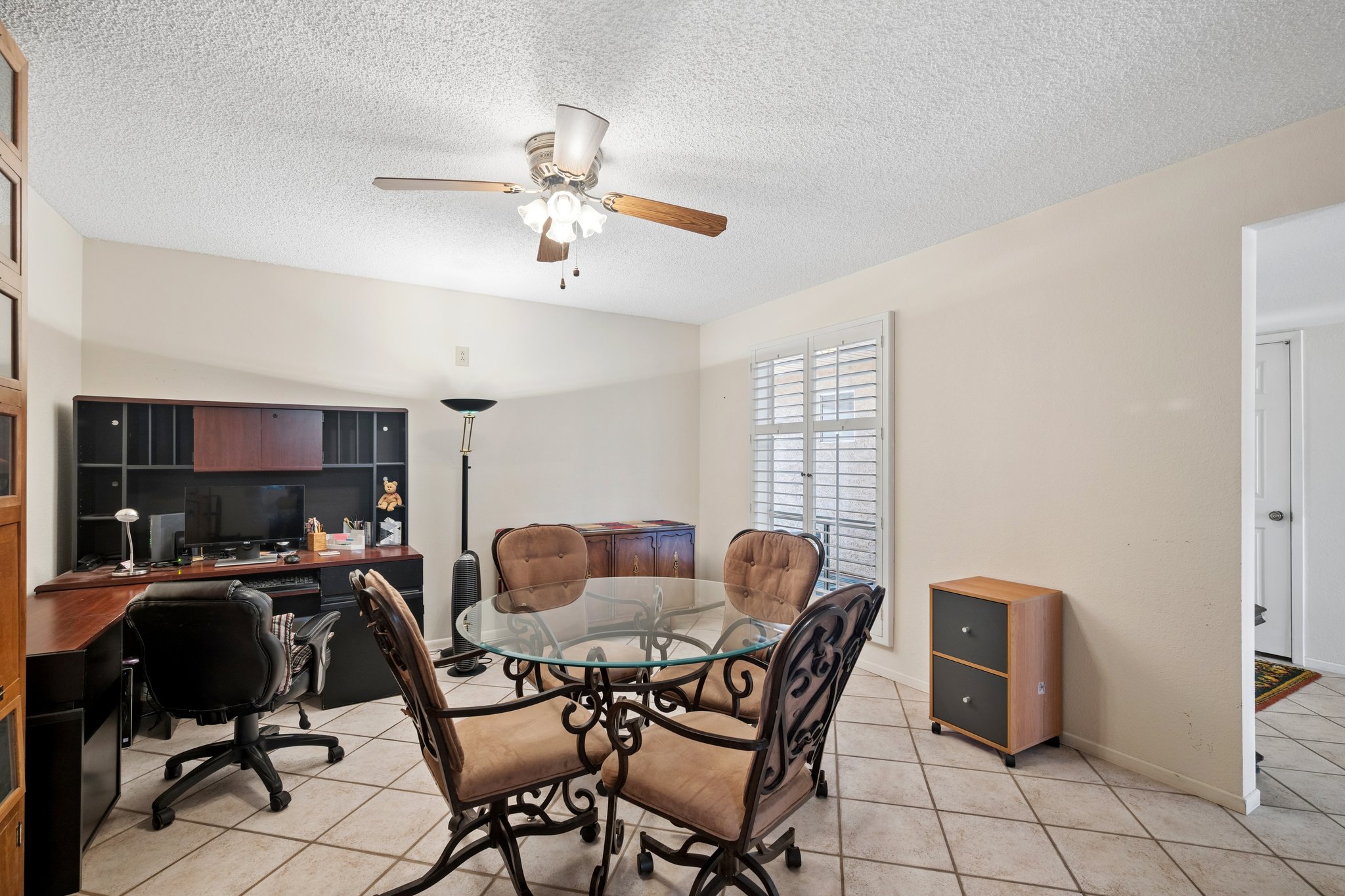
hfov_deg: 96.7
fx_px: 598
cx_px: 672
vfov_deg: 73.7
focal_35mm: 16
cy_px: 448
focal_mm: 16
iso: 320
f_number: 8
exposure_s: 1/2.5
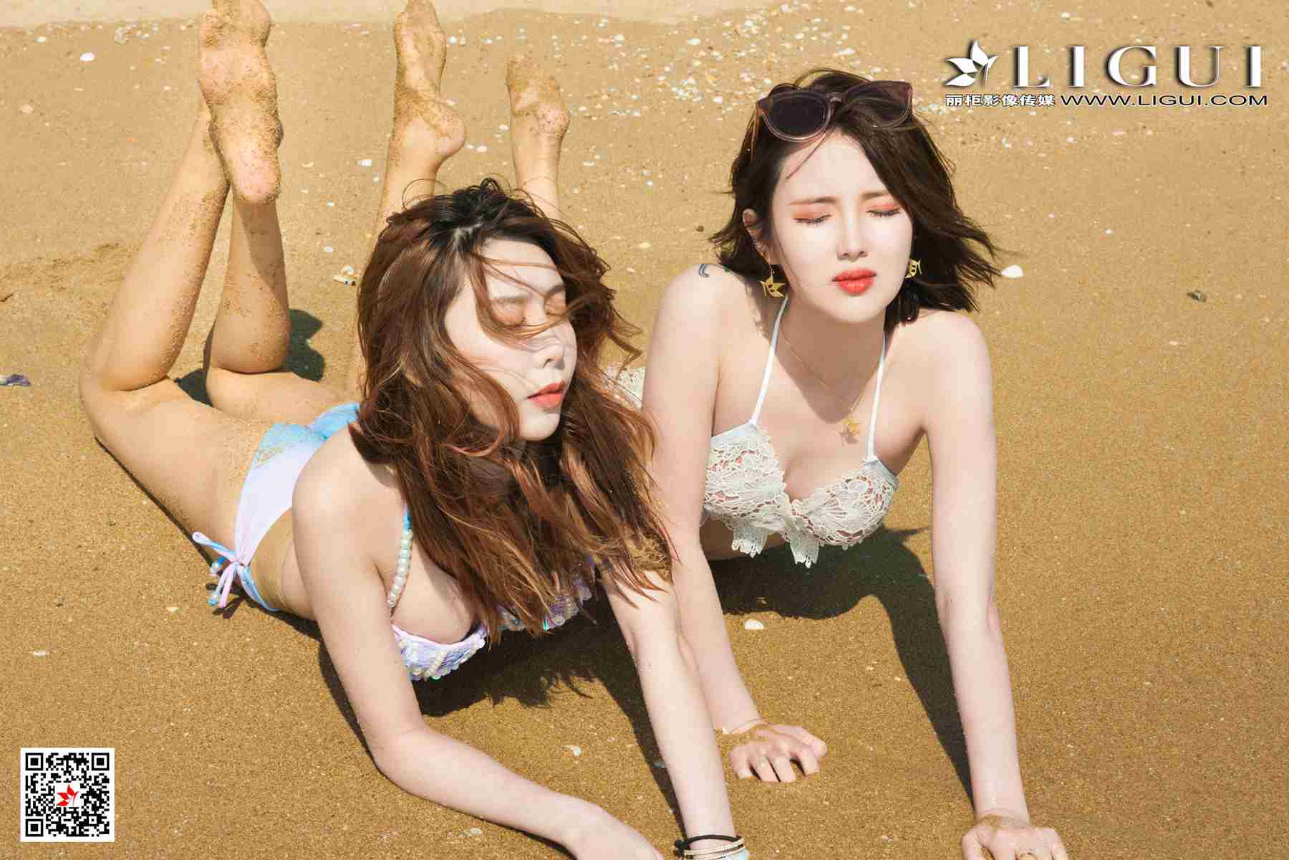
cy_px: 430
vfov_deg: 19.5
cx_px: 644
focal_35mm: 70
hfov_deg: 28.8
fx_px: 2506
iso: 125
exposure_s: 1/125
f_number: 16
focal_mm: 70
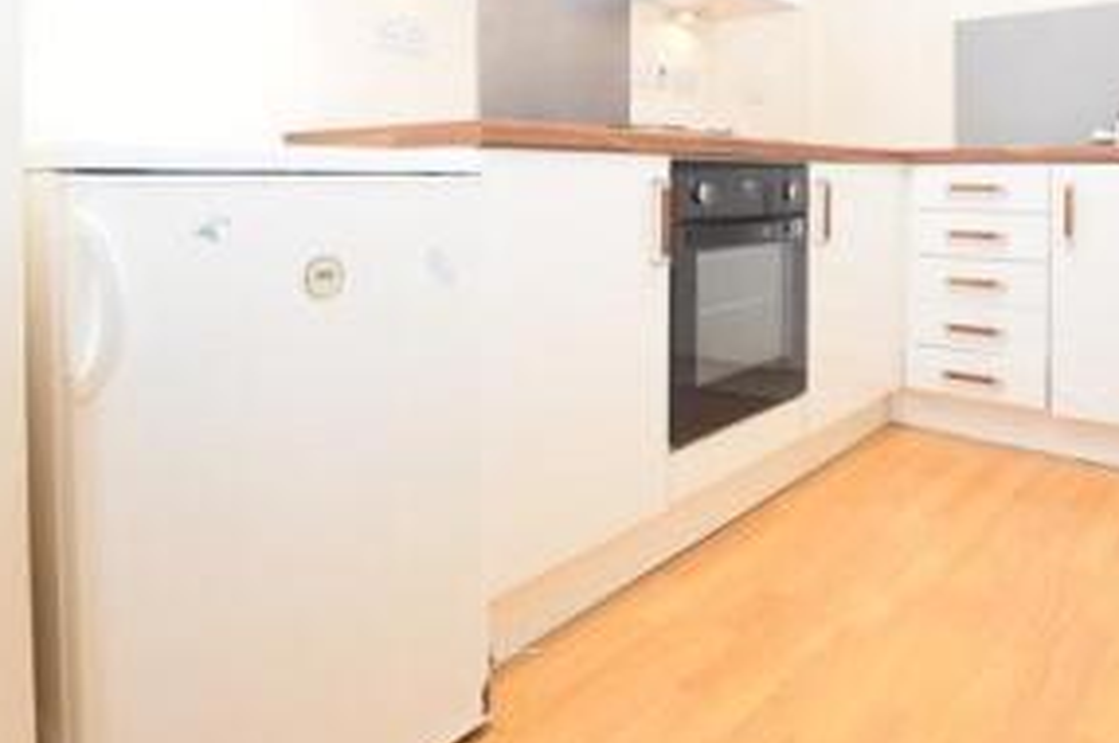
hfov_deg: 71.6
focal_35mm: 25
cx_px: 567
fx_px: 776
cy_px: 194
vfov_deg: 49.3
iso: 800
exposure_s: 1/100
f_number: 5
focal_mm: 10
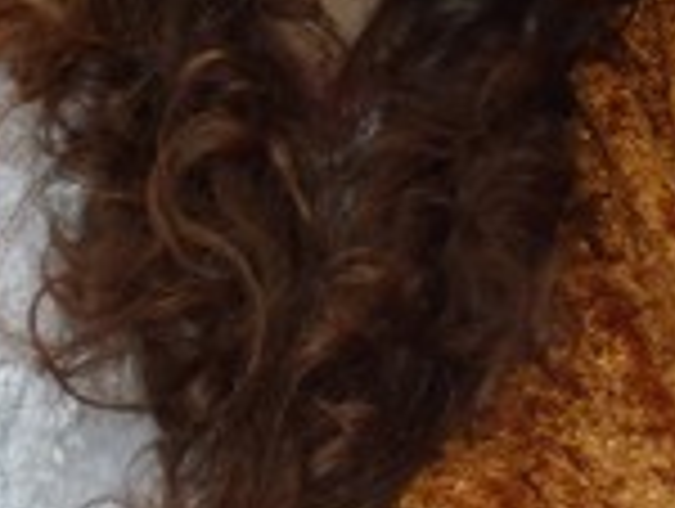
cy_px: 85
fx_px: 2598
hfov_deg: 14.6
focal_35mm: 133
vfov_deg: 11.1
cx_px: 662
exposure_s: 1/30
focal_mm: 4.1
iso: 80
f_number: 3.3
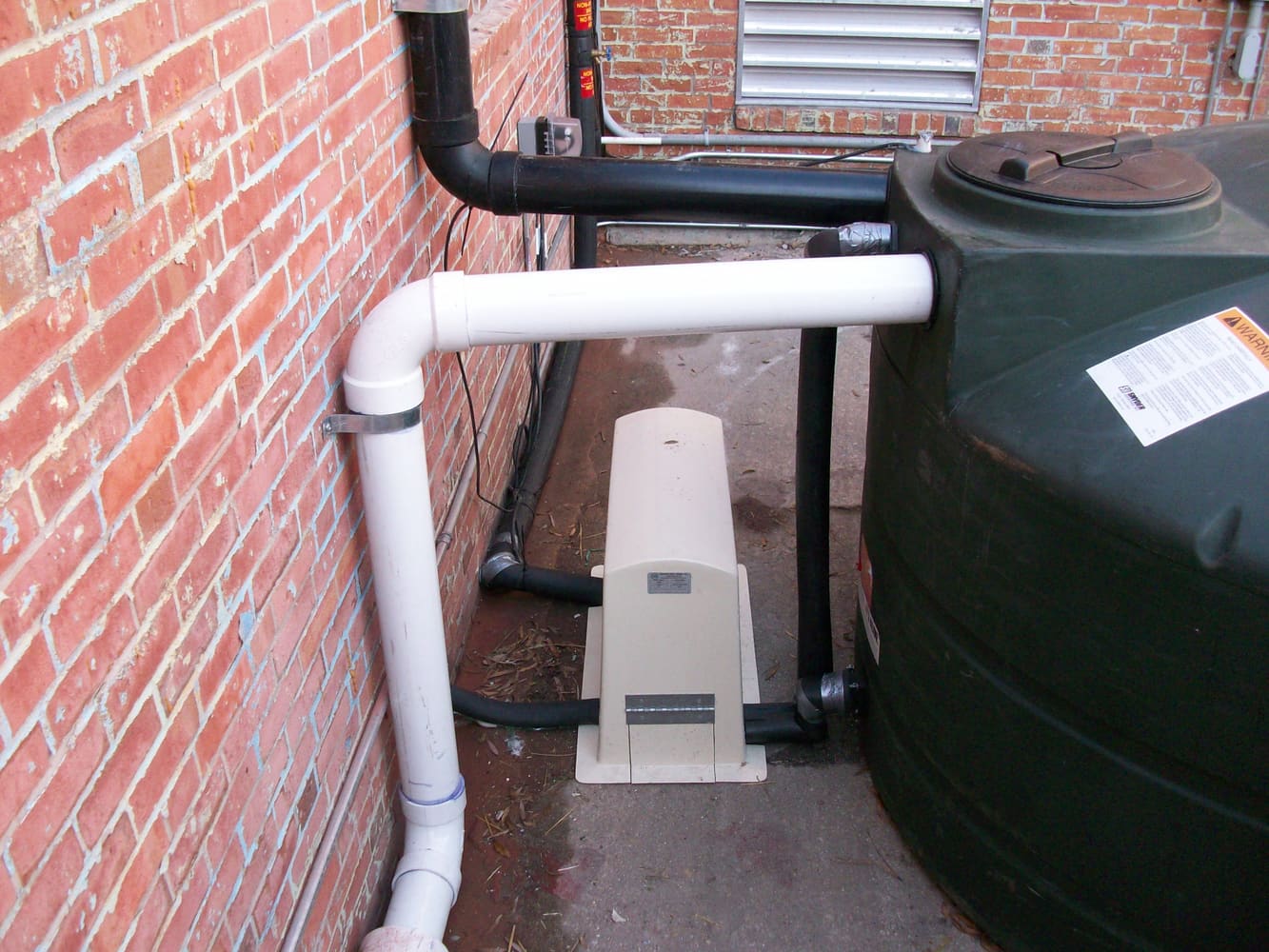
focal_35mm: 34
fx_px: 1247
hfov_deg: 54.0
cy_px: 476
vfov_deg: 41.8
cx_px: 634
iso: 132
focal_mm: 5.7
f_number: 2.8
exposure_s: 1/128
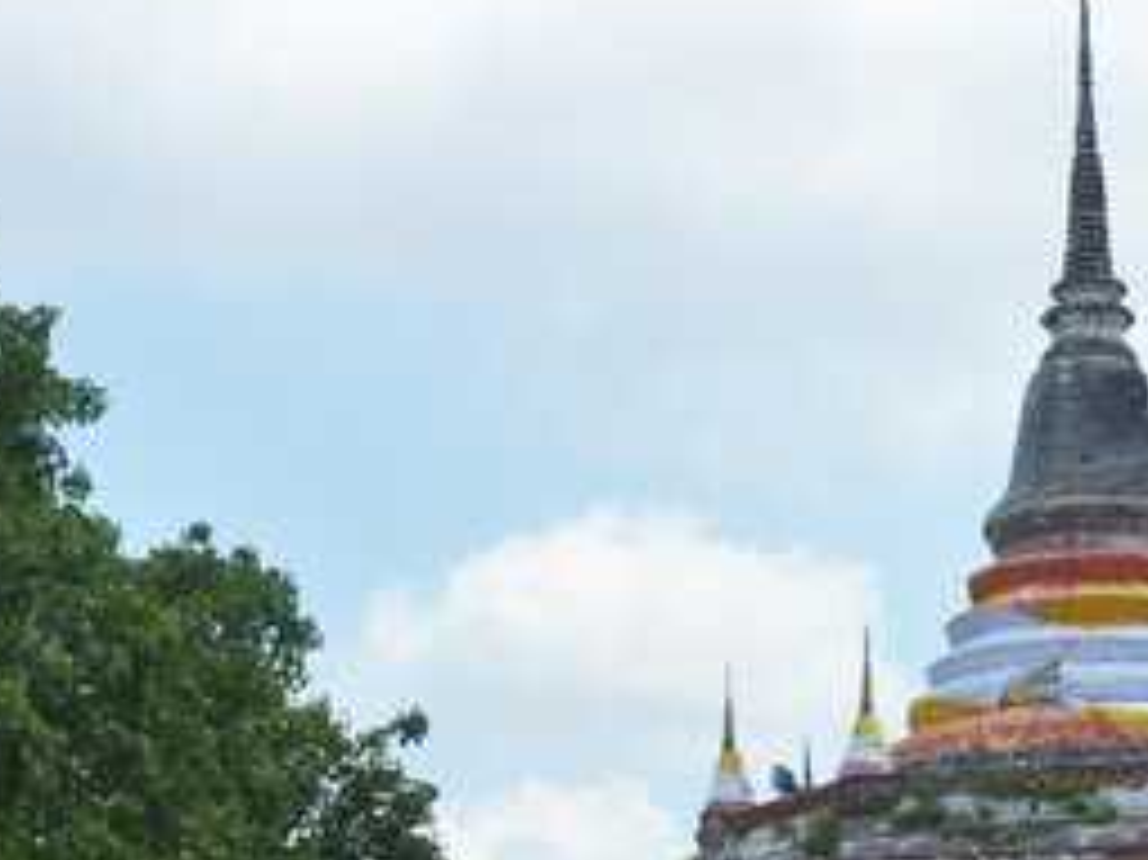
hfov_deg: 18.3
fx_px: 3485
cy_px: 835
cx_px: 1134
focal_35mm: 105
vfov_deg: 13.9
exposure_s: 1/1250
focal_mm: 31
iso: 200
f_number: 5.6
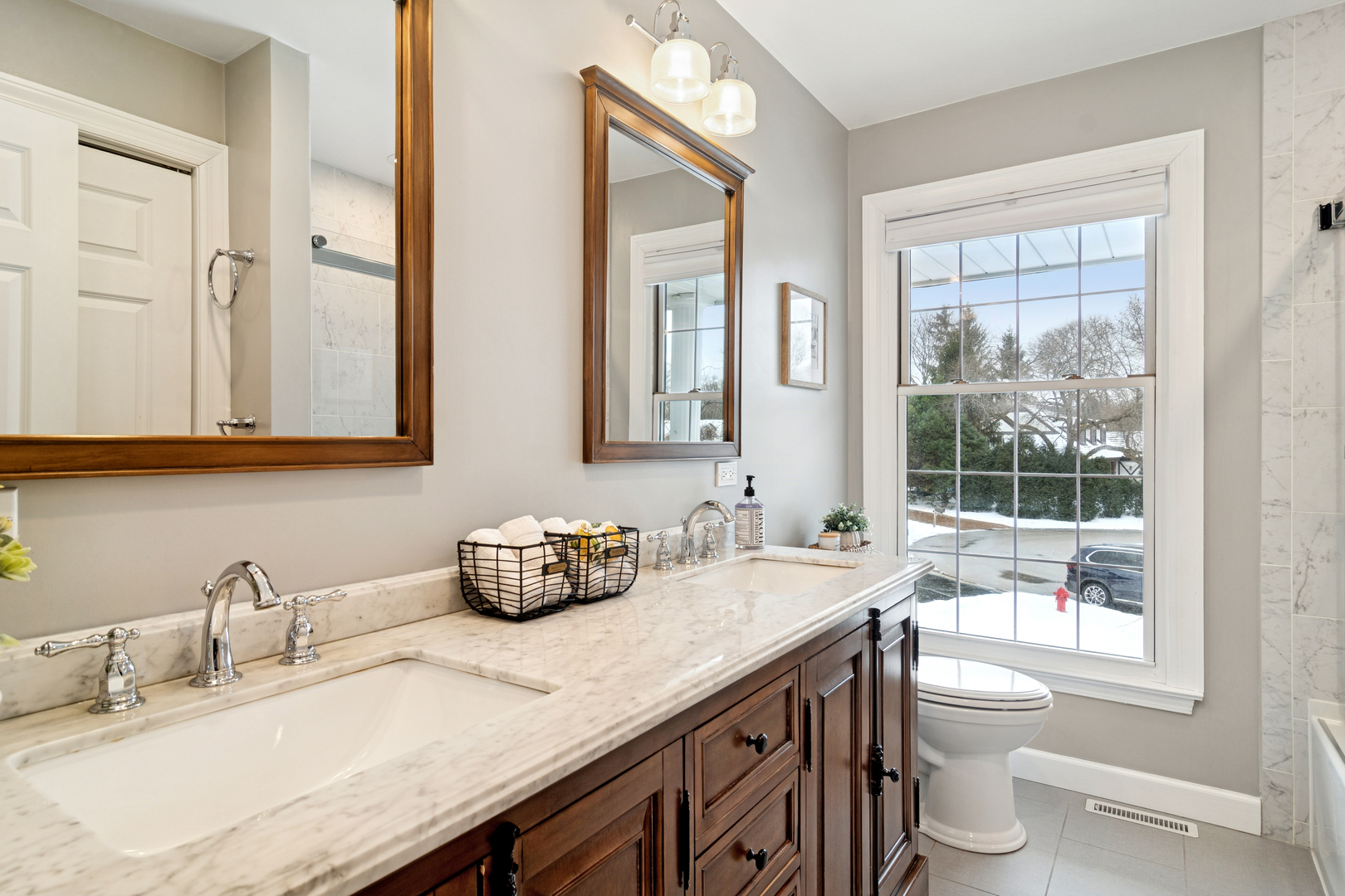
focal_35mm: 18
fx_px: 672
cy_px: 448
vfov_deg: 67.4
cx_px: 672
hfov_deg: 90.0
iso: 200
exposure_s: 1/10
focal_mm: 12
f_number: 8
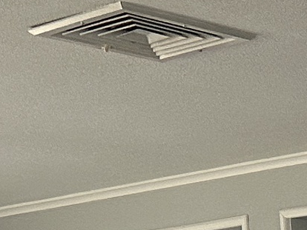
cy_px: 691
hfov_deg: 9.5
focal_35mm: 178
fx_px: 1580
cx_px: 808
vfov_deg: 7.4
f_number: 1.78
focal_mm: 6.86
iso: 250
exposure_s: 1/84
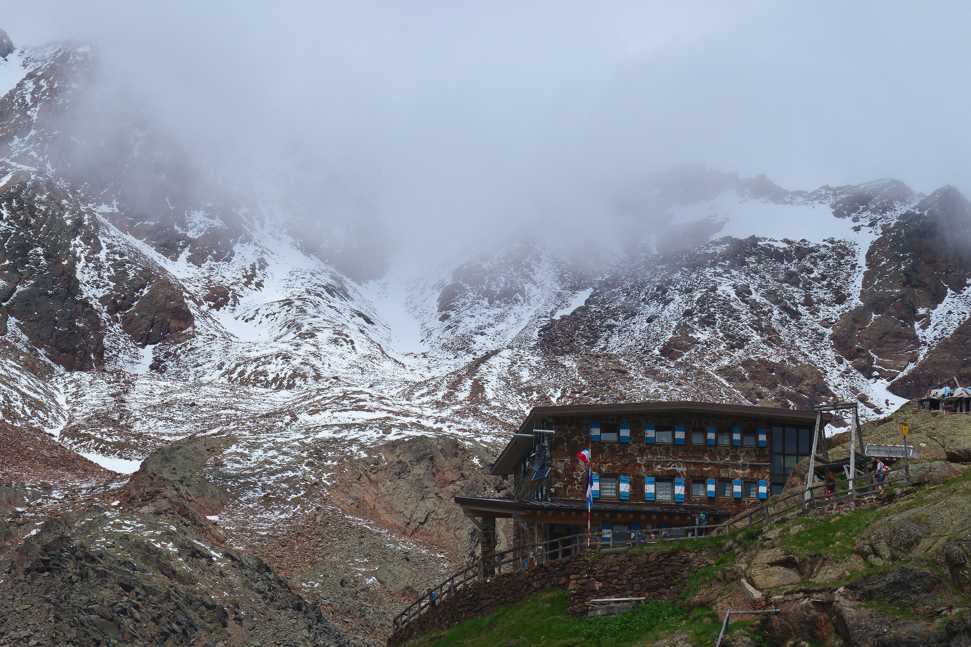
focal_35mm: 171
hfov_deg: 12.0
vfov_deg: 8.0
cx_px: 486
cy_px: 324
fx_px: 4612
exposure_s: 1/400
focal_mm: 113.8
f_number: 13
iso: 200
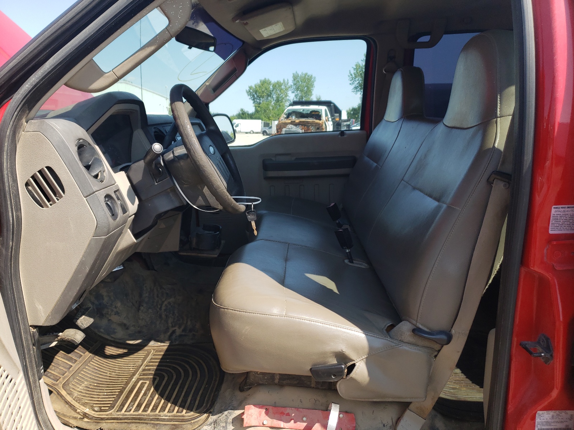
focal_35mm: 26
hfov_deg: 67.3
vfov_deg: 53.1
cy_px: 215
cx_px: 287
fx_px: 431
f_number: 1.5
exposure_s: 1/1111
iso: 50
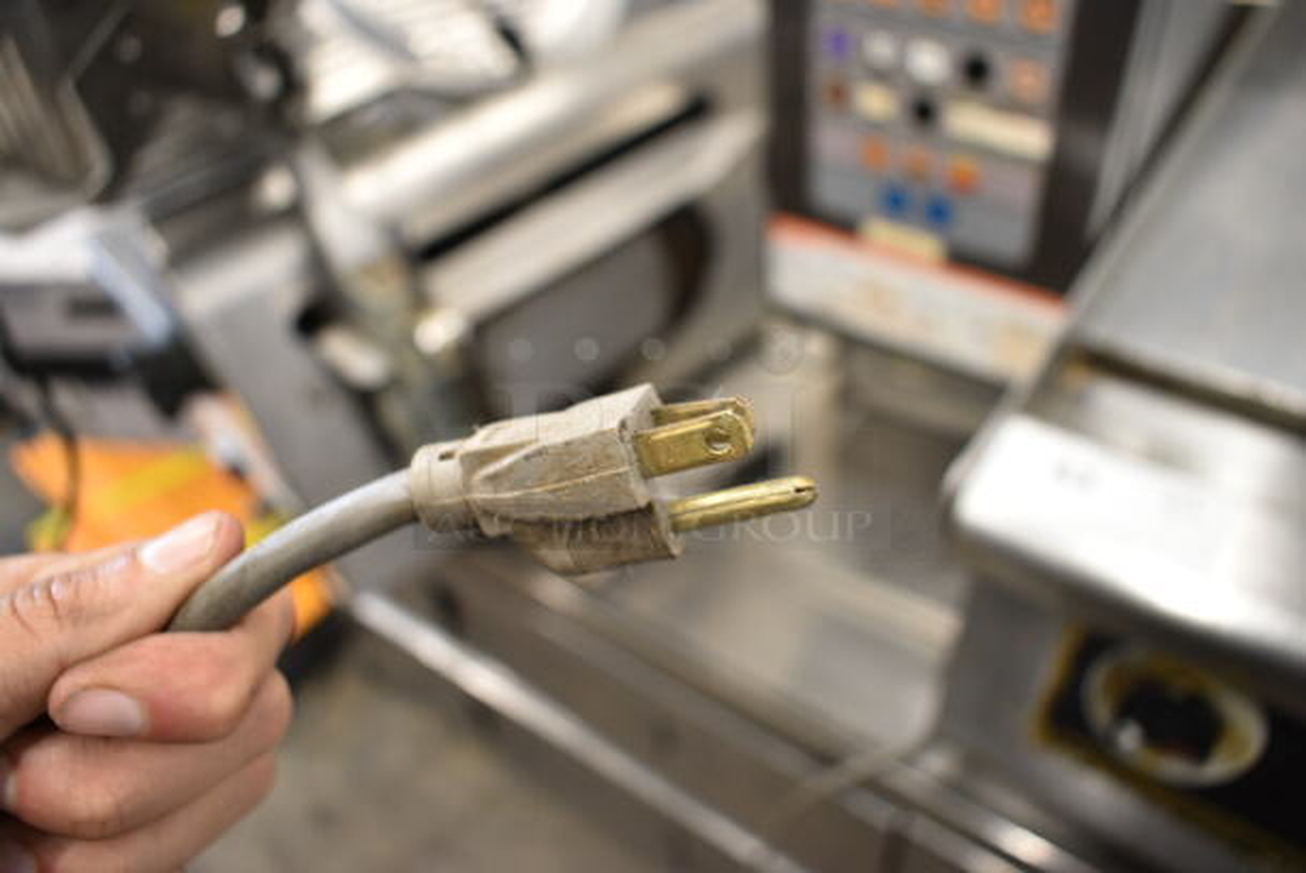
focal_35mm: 27
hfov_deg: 67.3
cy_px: 436
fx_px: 980
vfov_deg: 48.0
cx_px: 653
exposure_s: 1/30
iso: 500
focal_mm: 18
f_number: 3.5
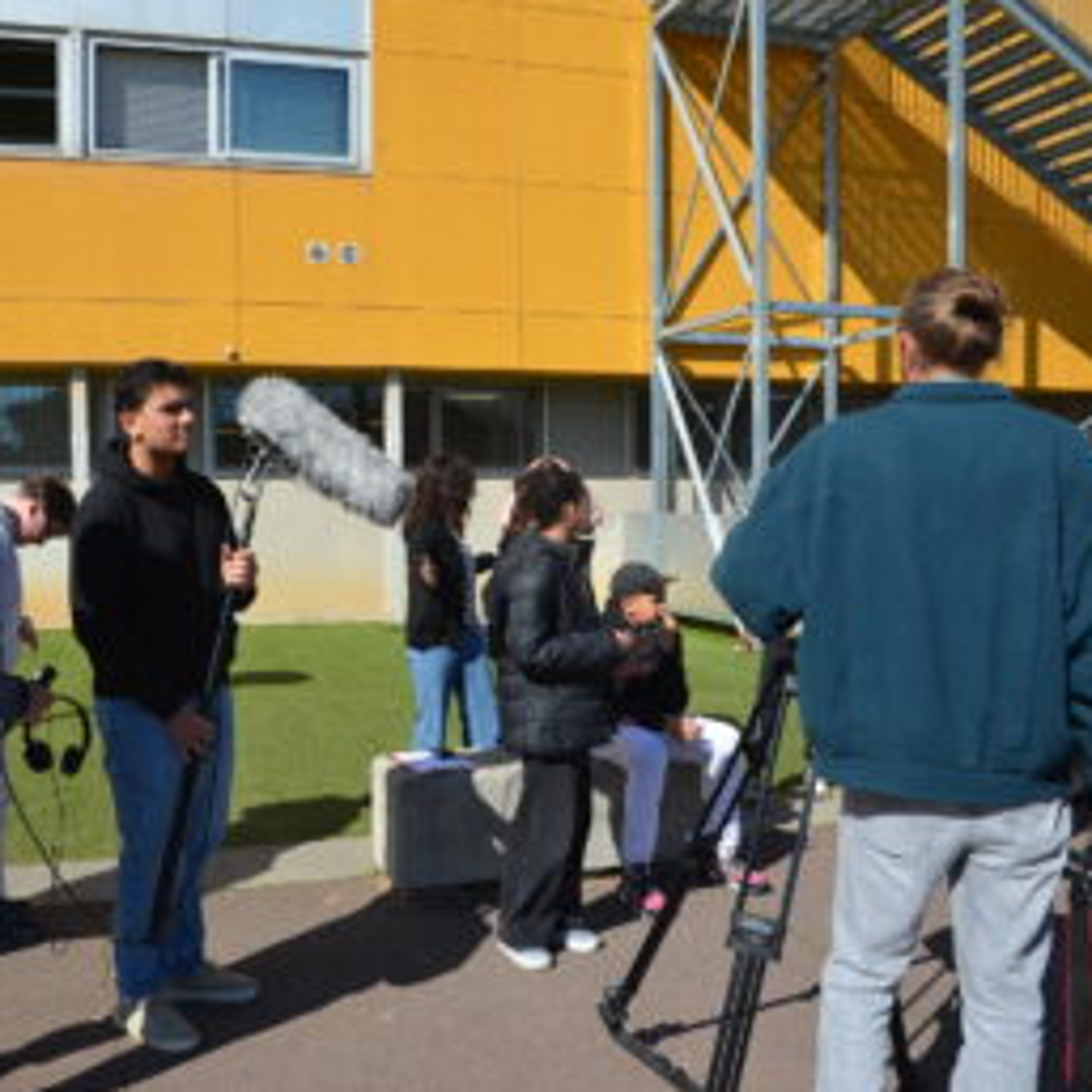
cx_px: 406
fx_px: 1106
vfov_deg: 52.5
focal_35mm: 31
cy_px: 544
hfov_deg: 51.9
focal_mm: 16
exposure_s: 1/320
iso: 100
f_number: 9
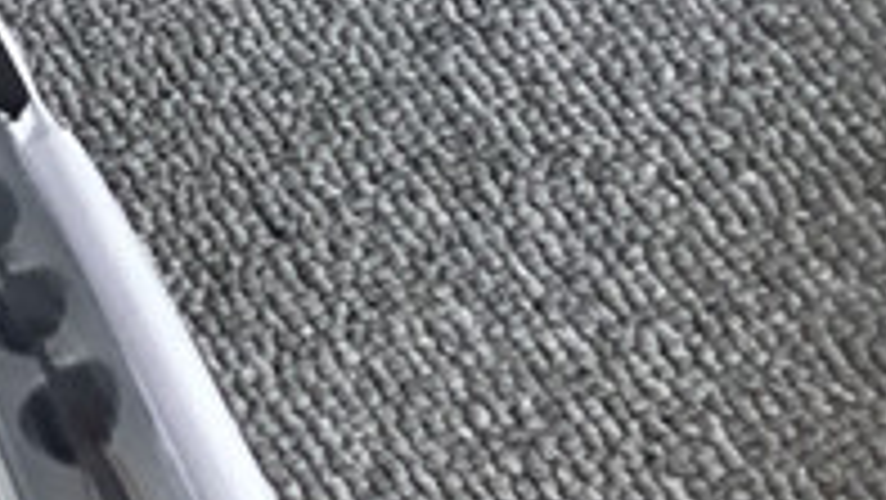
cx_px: -1061
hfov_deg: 11.9
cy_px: -867
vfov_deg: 7.2
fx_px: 3619
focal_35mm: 154
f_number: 2.4
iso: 25
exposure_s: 1/394
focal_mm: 3.3
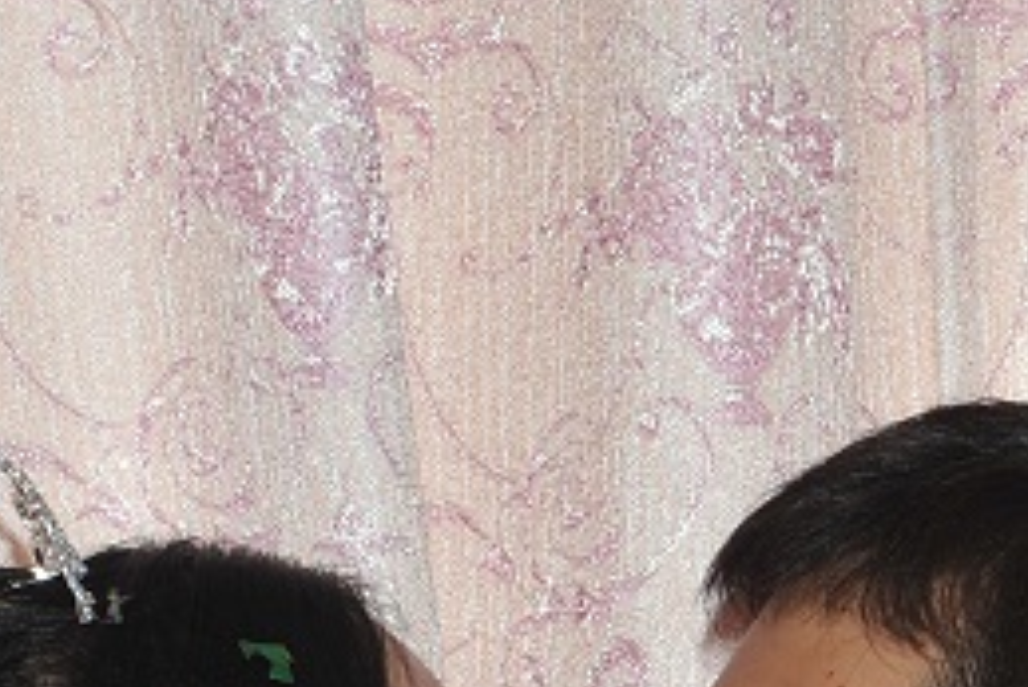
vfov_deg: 3.6
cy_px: 1084
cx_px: 560
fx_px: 10942
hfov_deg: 5.4
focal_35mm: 383
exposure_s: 1/60
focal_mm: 120
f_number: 18
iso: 500
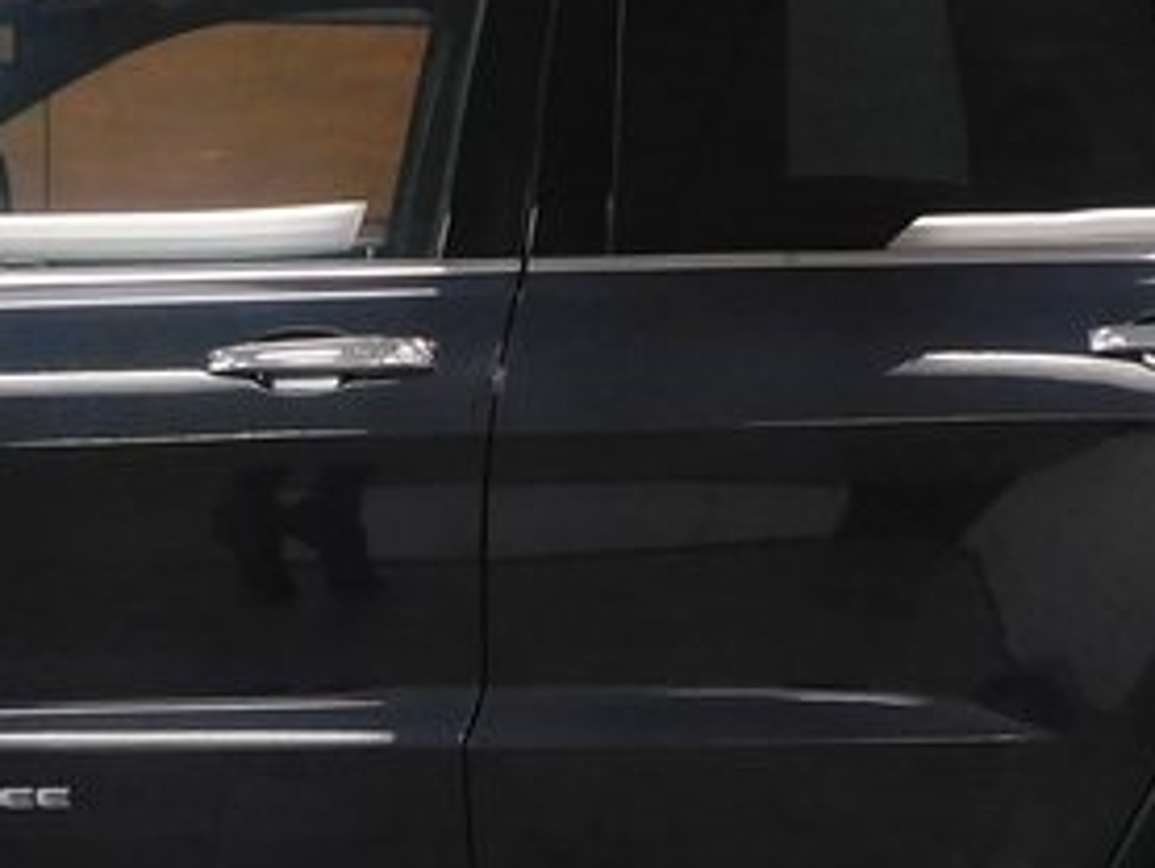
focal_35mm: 85
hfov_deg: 22.9
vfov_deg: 17.3
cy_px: 676
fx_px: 2837
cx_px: 367
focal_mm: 4
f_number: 3
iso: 360
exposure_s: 1/30
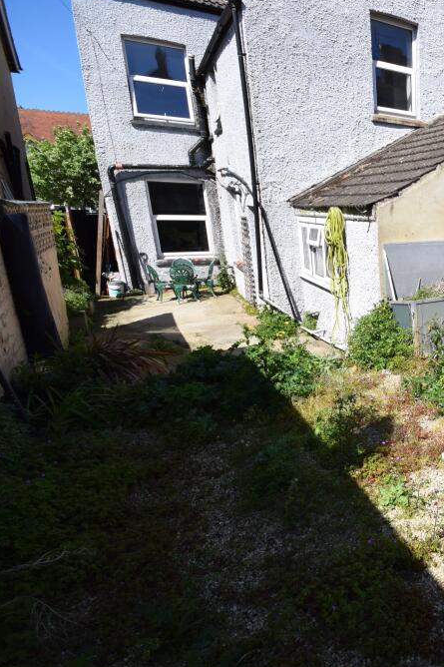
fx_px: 426
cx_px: 492
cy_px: 331
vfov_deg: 76.1
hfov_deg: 42.7
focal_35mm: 23
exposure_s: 1/320
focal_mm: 10
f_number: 9
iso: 200
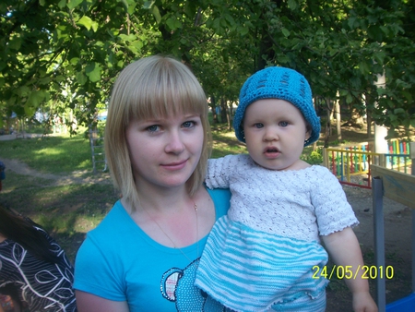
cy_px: 156
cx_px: 208
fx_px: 456
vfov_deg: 37.8
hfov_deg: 49.0
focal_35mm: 38
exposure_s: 1/60
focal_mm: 6.3
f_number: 3.9
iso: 64
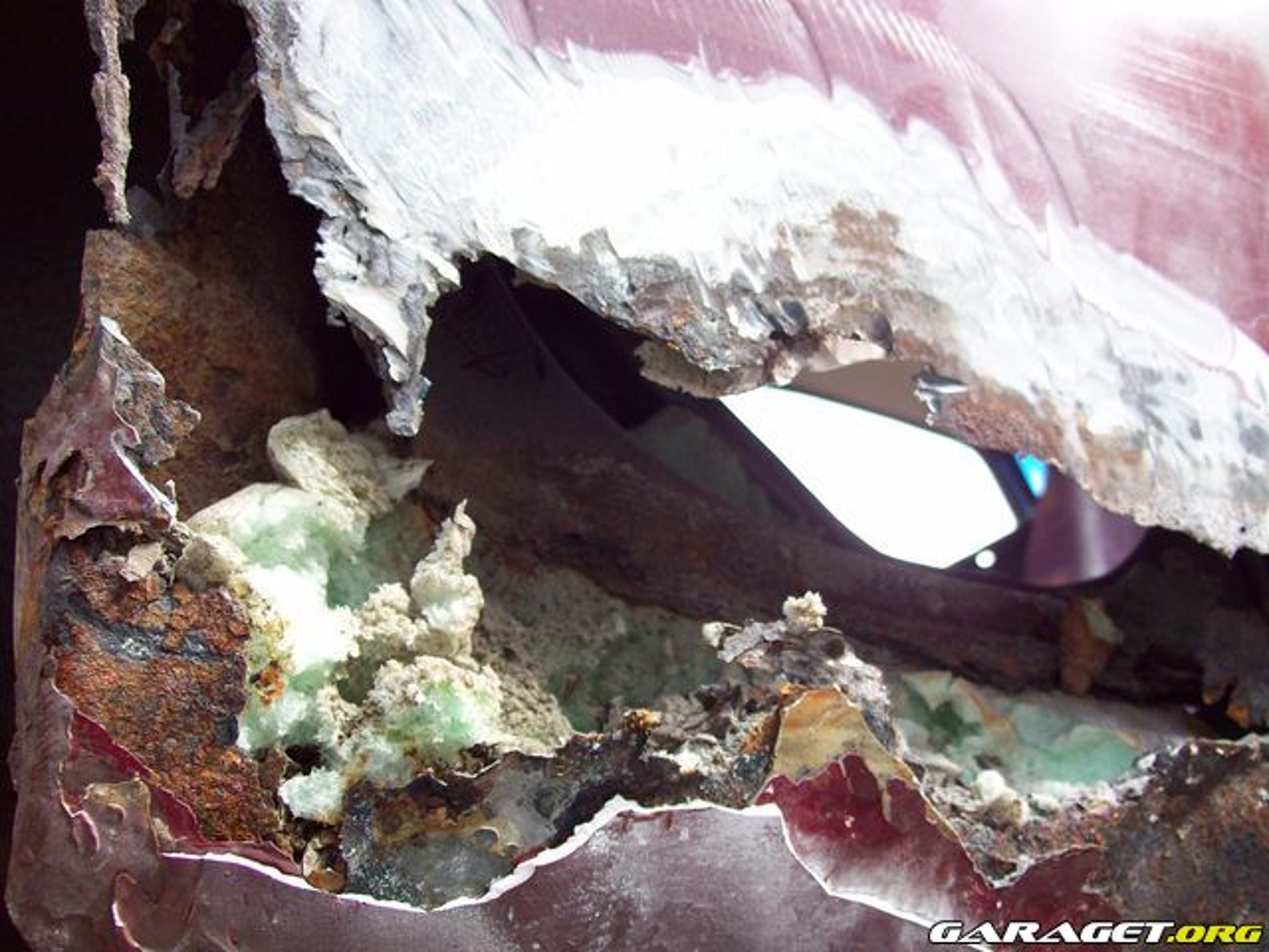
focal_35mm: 36
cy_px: 476
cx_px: 634
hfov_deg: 51.4
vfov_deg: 39.7
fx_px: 1320
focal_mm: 6
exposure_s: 1/134
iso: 80
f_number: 2.7
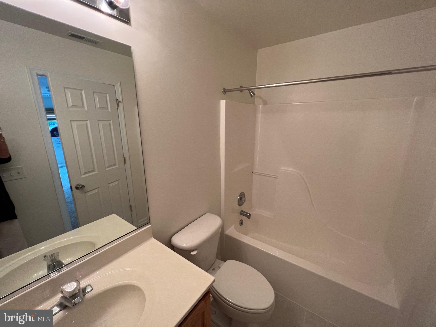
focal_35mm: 13
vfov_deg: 89.9
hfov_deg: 106.2
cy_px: 164
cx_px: 218
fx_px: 164
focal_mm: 1.57
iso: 160
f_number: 1.8
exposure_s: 1/120
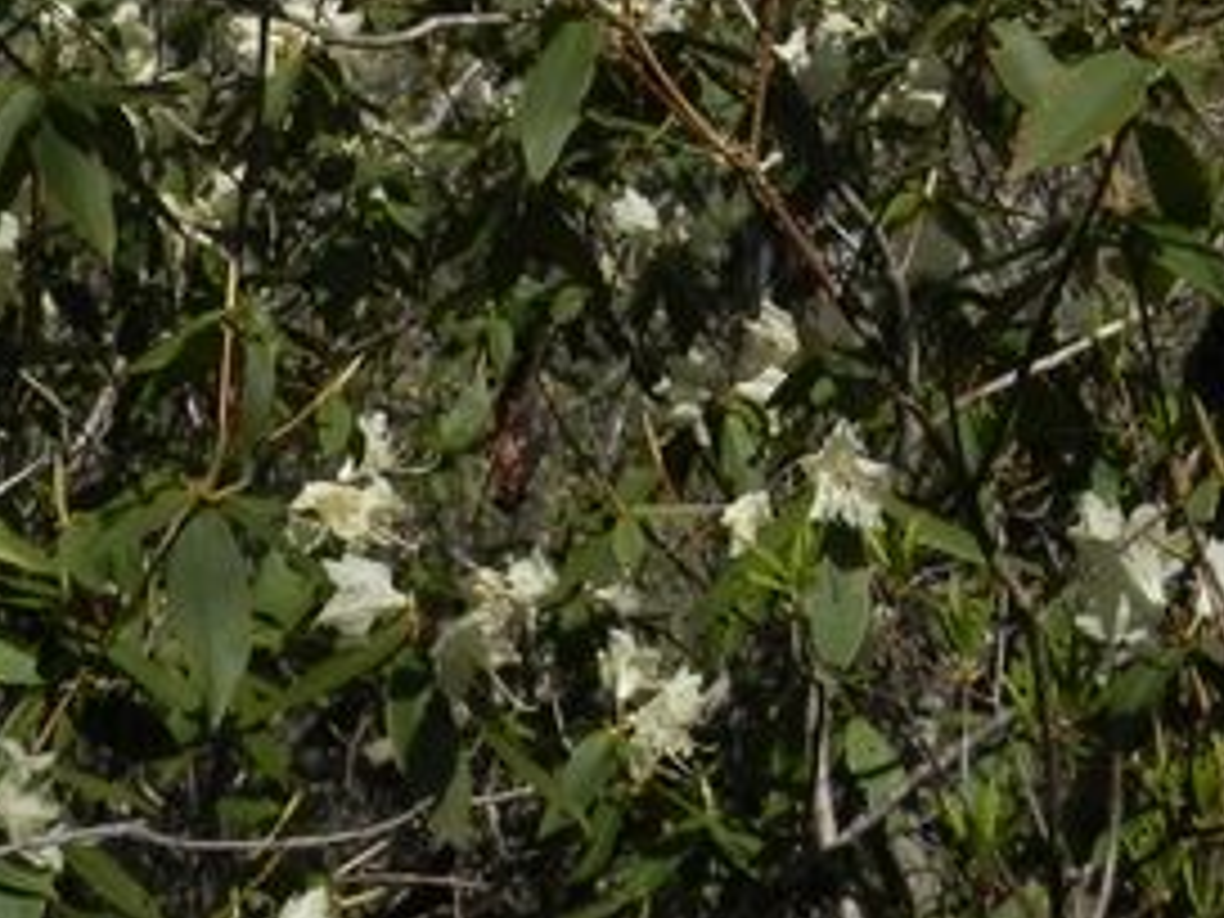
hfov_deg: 18.0
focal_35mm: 109
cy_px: -428
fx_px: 3854
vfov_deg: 12.9
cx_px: 616
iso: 80
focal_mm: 6.6
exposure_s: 1/160
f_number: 10.1
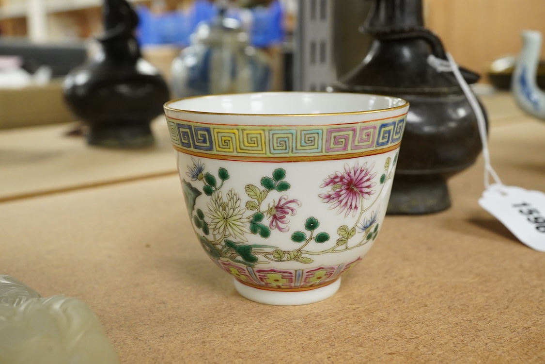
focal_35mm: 45
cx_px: 272
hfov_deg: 43.6
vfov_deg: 29.9
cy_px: 182
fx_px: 681
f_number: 7.1
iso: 2500
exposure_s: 1/100
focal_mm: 30
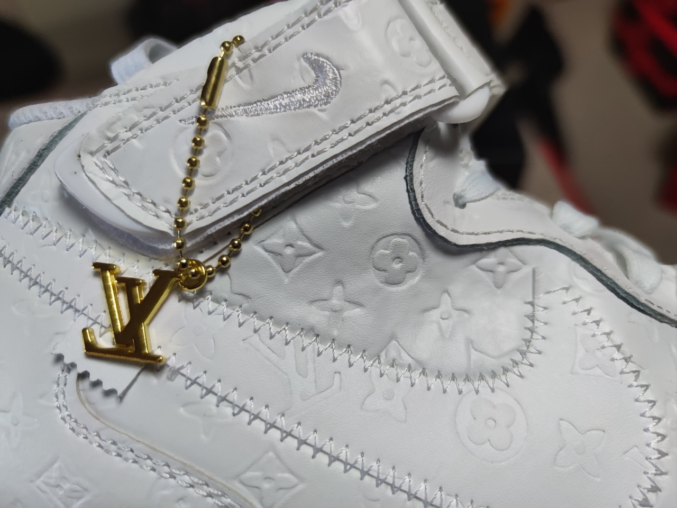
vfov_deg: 56.8
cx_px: 338
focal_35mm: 24
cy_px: 254
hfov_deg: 71.6
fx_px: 469
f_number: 1.69
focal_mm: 6.72
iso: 122
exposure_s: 1/100
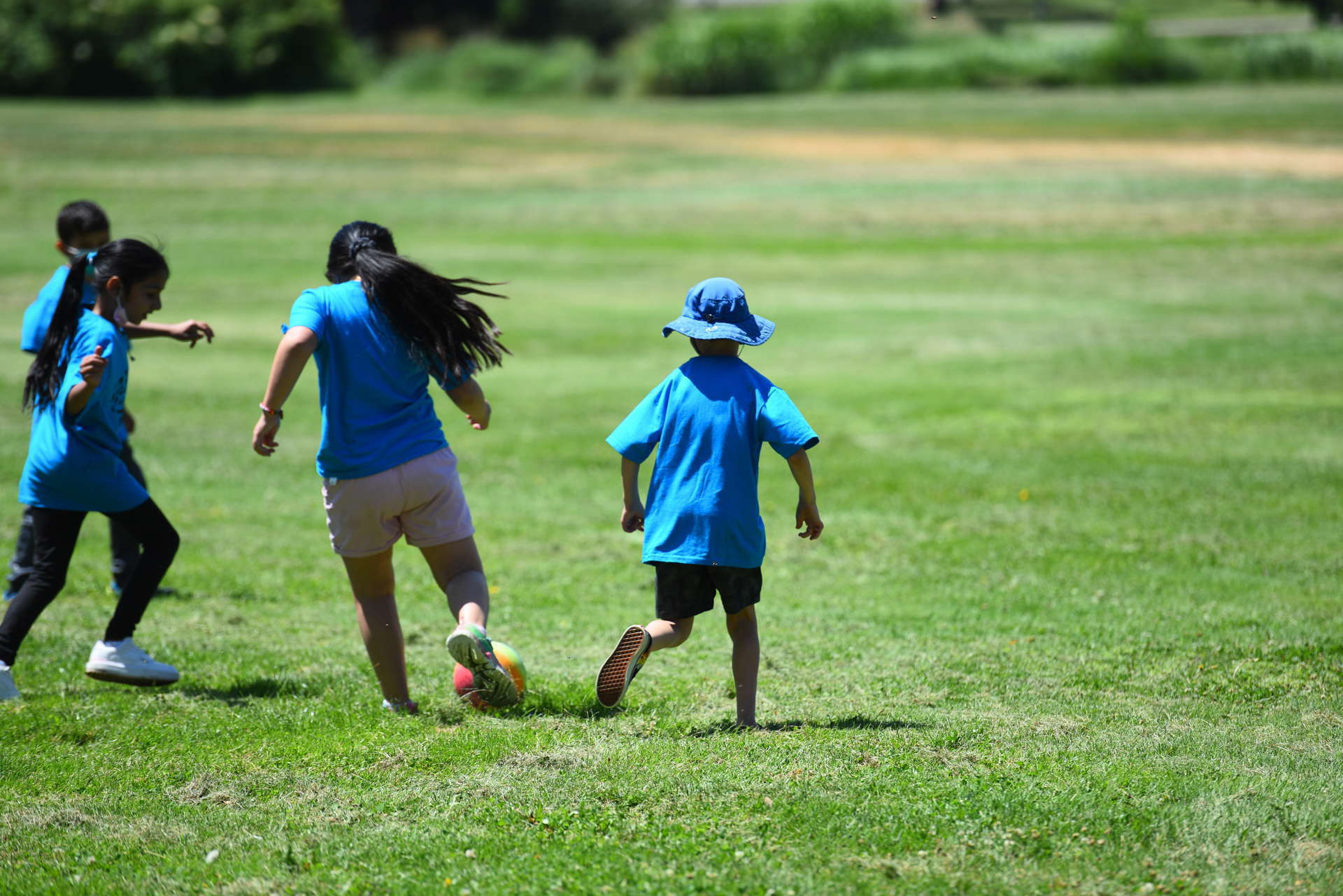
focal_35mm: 200
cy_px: 448
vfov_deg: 6.9
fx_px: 7462
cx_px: 672
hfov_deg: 10.3
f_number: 3.2
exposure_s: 1/1000
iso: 100
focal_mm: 200
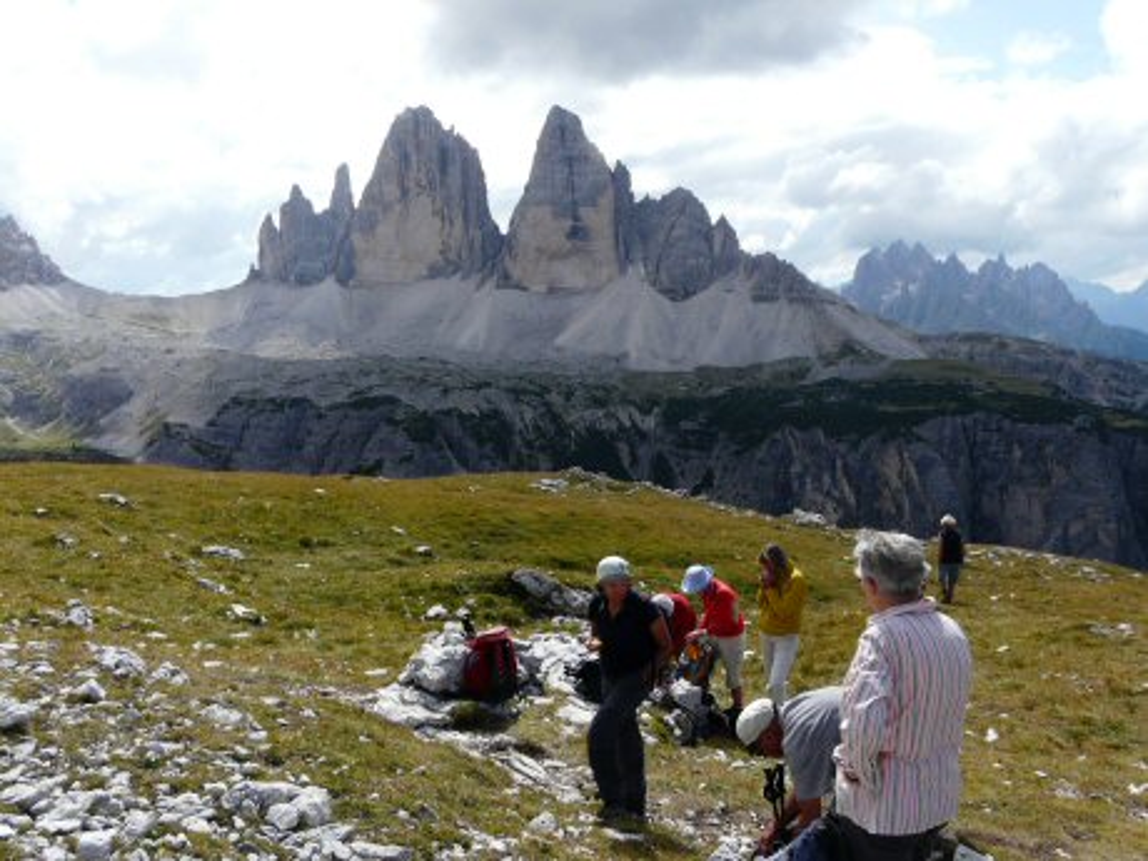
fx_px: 929
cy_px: 430
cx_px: 574
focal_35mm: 28
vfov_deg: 49.7
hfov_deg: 63.4
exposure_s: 1/400
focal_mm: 4.6
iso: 100
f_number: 5.6
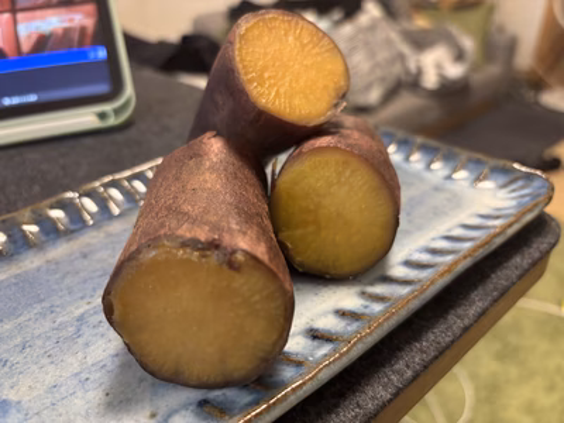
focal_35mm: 26
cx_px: 282
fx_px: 424
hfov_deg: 67.3
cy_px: 212
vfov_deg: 53.1
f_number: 1.6
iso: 500
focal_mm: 5.96
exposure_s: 1/52
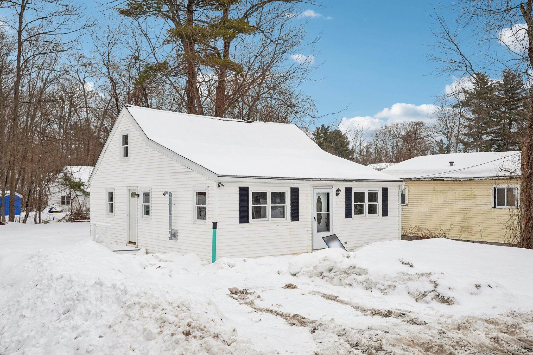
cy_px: 178
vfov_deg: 37.8
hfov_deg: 54.4
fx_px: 518
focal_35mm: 35
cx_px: 266
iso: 100
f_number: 6.3
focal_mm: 35
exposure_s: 1/500
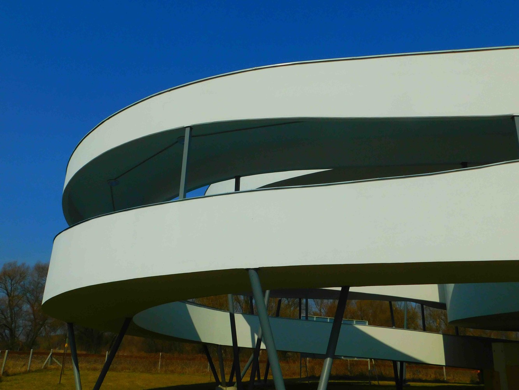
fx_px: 450
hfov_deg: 60.0
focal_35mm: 30
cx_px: 260
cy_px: 195
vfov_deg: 46.8
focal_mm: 5.3
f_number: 6.4
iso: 125
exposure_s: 1/1500
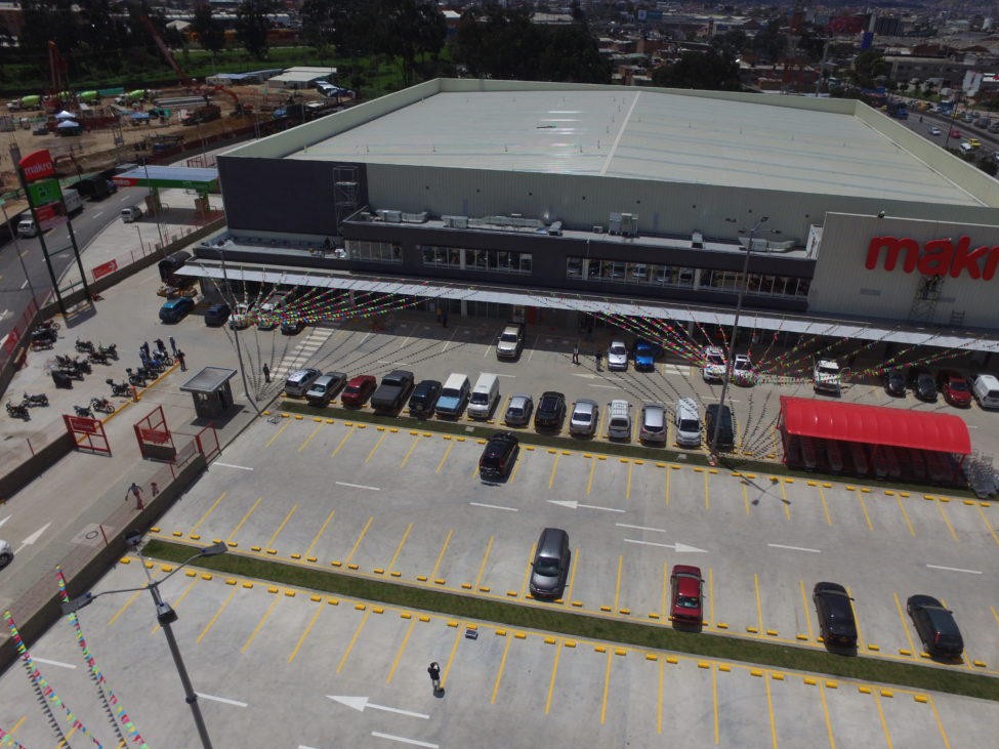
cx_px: 516
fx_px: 606
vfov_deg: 63.4
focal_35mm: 21
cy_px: 360
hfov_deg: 79.0
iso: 100
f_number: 2.8
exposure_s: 1/4098
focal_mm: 3.61
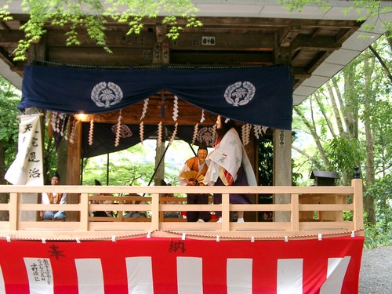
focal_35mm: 50
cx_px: 196
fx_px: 566
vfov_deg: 29.1
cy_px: 147
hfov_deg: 38.2
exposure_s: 1/60
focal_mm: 10.2
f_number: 3
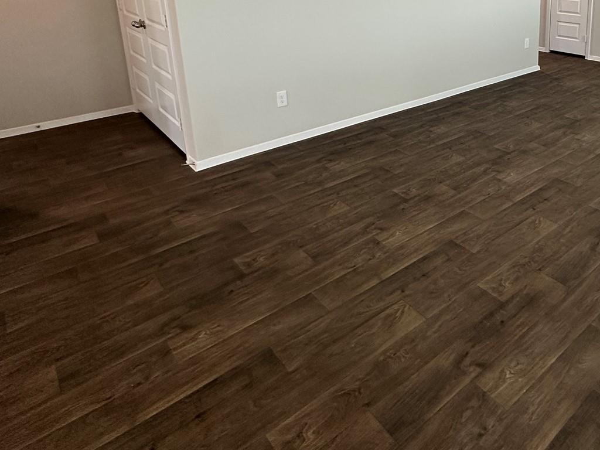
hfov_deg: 59.6
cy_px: 66
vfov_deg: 46.1
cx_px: 459
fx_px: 485
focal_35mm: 28
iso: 250
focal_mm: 2.22
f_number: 2.2
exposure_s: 1/120
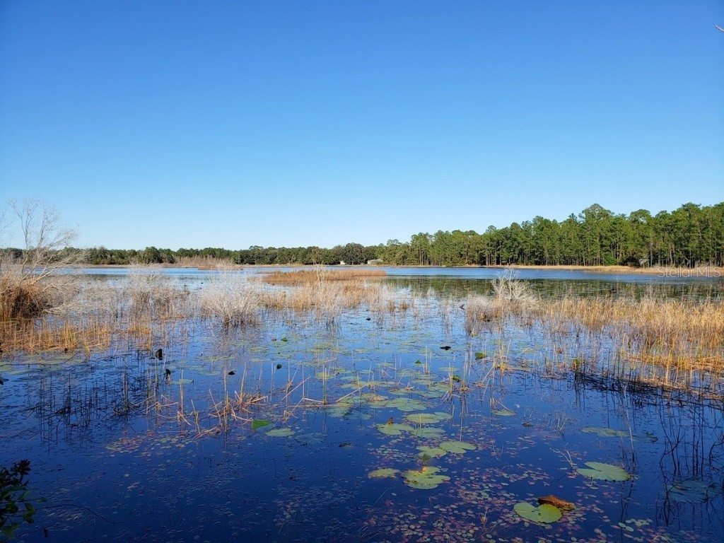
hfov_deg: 67.3
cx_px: 362
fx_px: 544
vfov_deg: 53.1
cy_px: 272
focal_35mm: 26
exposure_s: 1/1584
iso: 50
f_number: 2.4
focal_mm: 4.3
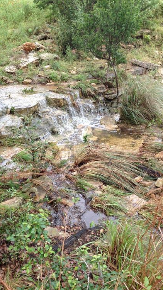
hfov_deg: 30.4
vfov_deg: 51.6
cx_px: 95
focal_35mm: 39
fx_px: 300
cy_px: 145
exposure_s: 1/159
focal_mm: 4.28
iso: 50
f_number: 2.4
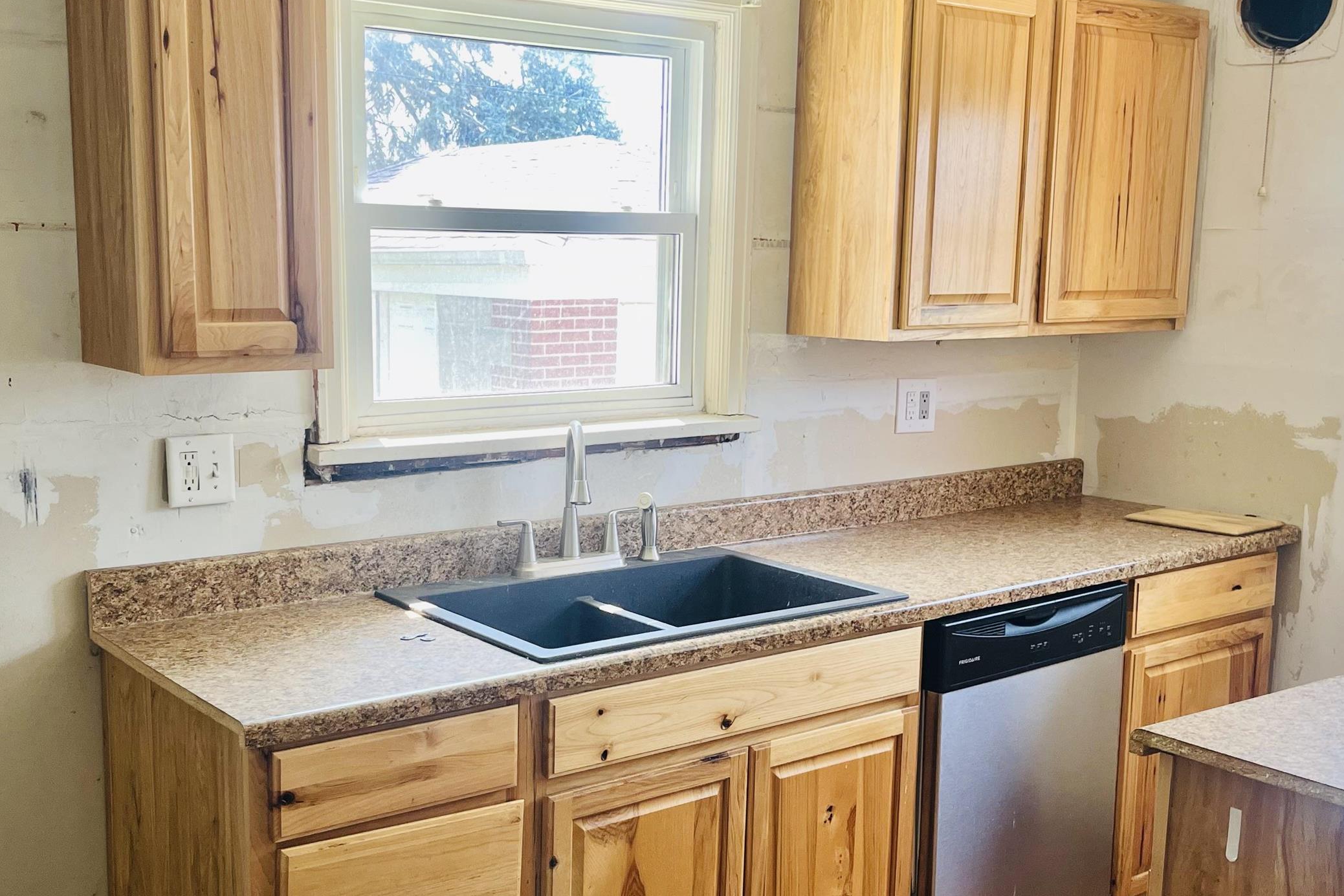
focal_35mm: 40
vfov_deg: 33.4
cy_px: 503
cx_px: 580
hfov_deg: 48.3
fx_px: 1493
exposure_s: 1/121
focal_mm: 5.1
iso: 100
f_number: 1.6
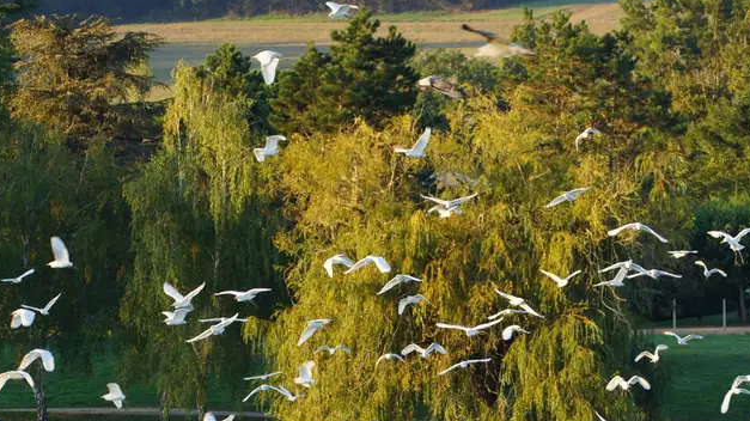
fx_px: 6580
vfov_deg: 3.7
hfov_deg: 6.5
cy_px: 392
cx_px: 384
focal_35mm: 331
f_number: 4.5
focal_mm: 110
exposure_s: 1/200
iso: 125
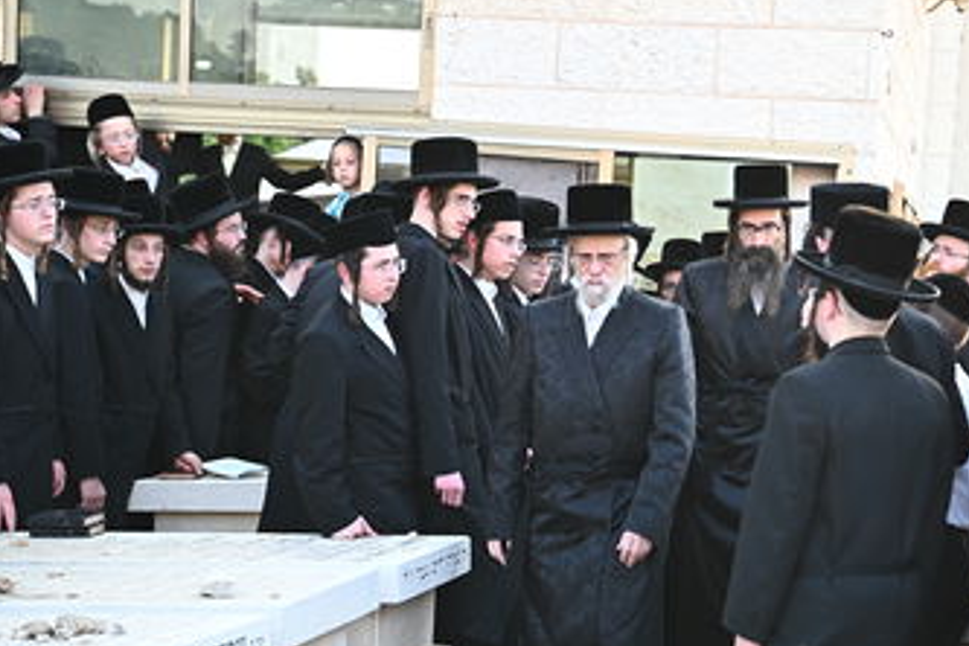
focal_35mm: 84
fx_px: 2261
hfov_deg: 24.2
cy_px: 346
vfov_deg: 16.3
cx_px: 565
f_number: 5.6
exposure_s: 1/125
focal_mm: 70
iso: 800
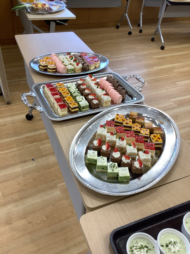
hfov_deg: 45.4
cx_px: 95
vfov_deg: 58.4
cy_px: 127
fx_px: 227
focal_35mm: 31
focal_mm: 3.3
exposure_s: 1/120
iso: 100
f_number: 2.4
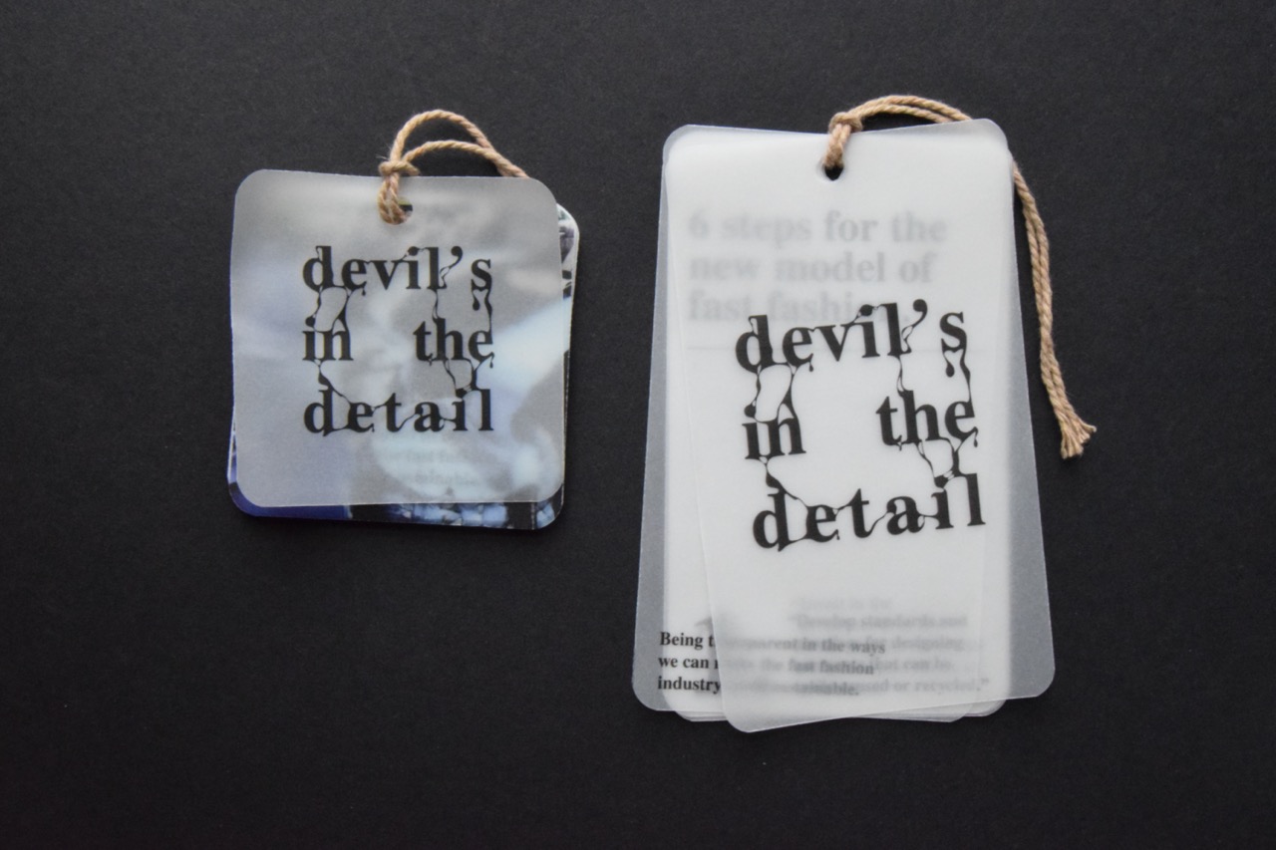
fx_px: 1382
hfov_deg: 49.6
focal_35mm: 39
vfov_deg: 34.2
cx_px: 638
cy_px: 425
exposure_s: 1/160
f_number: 25
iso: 6400
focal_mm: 26
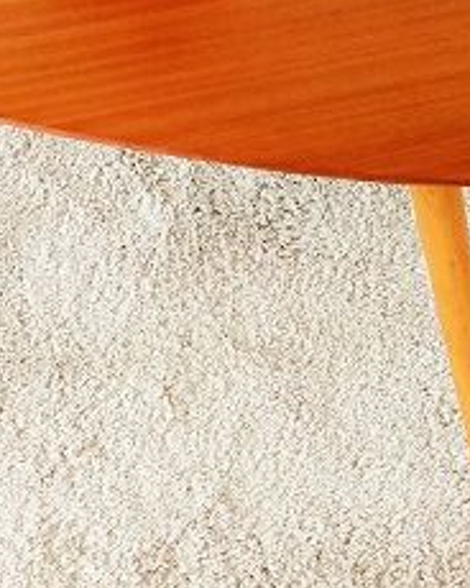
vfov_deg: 26.2
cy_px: 13
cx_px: 215
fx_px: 1200
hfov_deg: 22.2
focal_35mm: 69
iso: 102
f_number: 1.8
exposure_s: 1/33.3
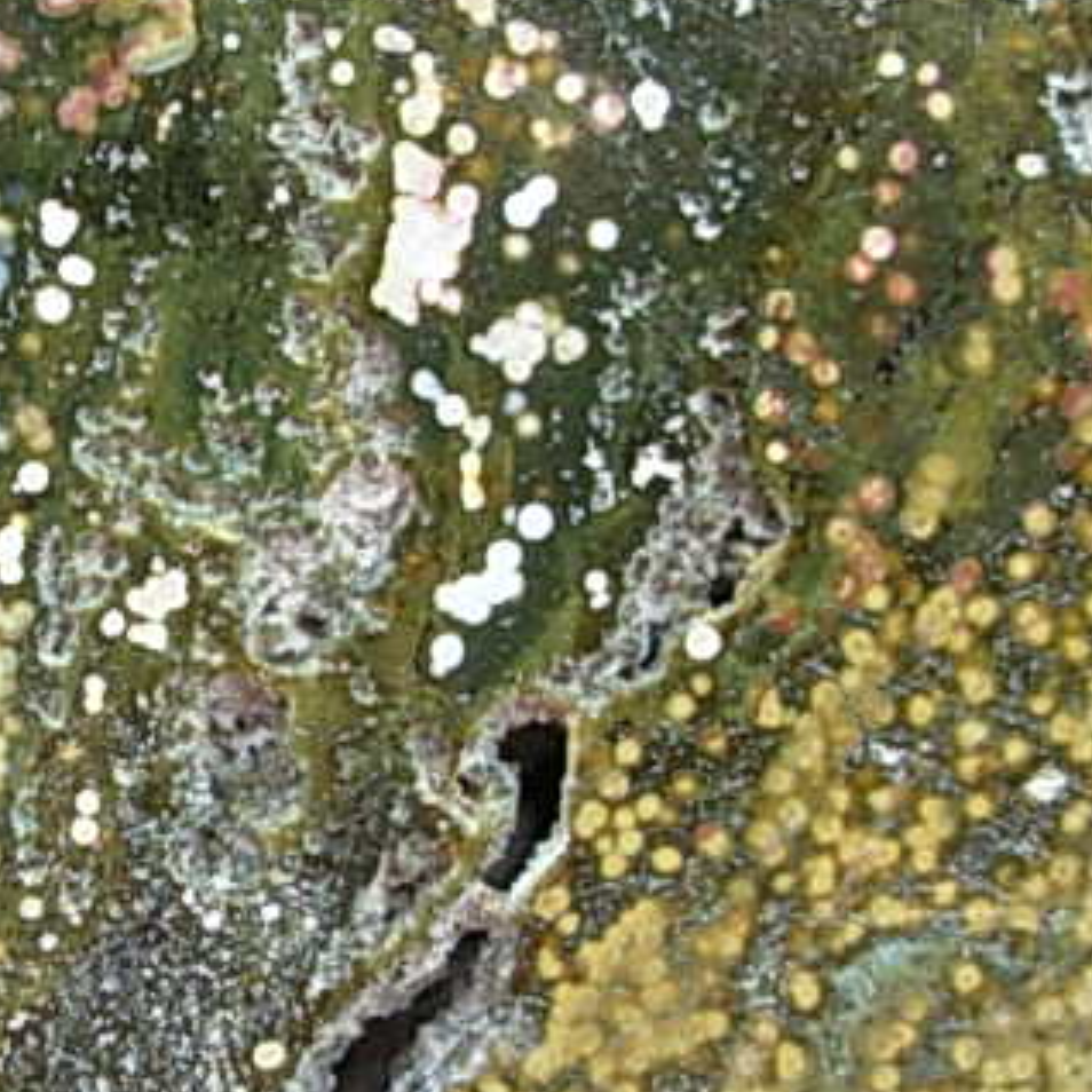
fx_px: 3855
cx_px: 185
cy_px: 663
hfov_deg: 16.0
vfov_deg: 16.1
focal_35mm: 108
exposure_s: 1/148
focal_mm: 6.3
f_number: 2.9
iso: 50
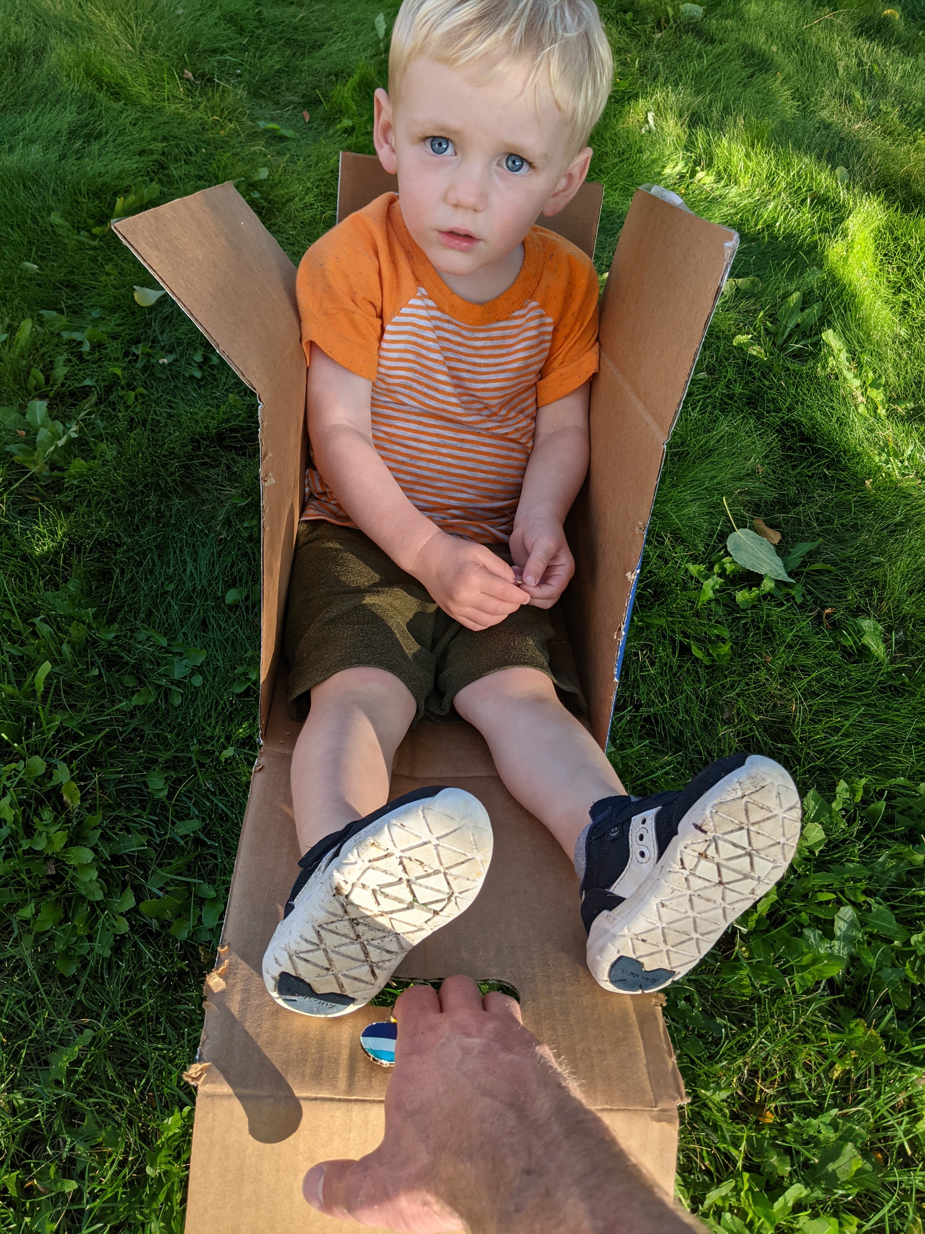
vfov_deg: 65.3
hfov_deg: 51.4
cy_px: 617
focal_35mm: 27
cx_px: 462
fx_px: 962
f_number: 1.8
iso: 69
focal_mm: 4.44
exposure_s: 1/975
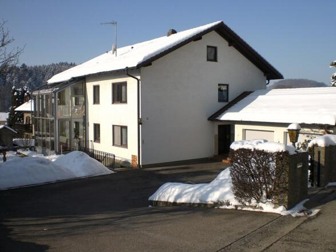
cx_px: 168
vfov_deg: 39.6
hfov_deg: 51.4
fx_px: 349
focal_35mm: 36
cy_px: 126
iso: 50
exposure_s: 1/640
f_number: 4.4
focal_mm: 6.3
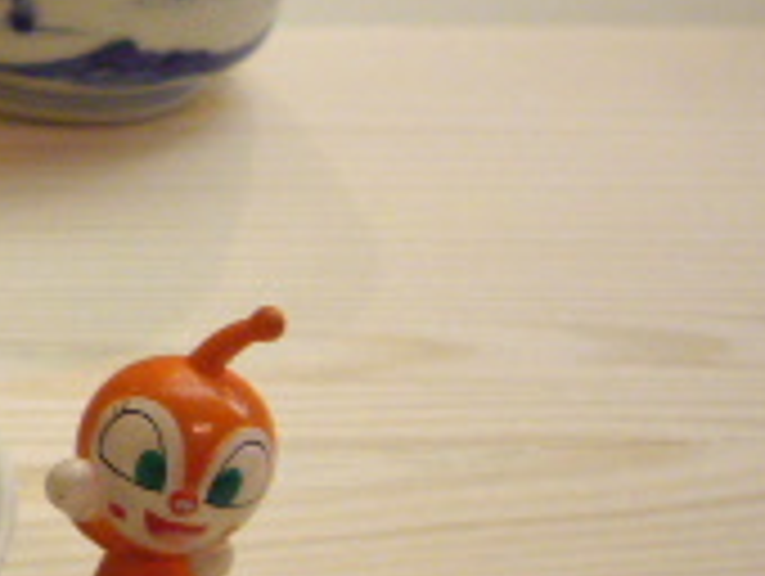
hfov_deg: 12.8
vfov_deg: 10.4
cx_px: -504
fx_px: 3165
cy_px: 166
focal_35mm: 143
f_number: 2.8
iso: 400
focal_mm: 7.9
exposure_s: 1/40
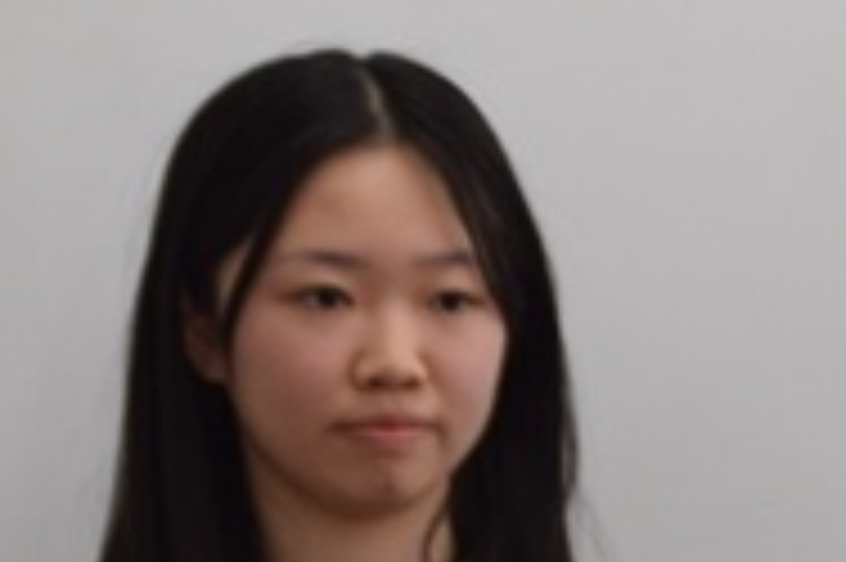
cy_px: 710
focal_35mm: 845
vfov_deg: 1.6
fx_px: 19840
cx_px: 1962
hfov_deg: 2.4
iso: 400
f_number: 5.6
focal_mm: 98
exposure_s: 1/100
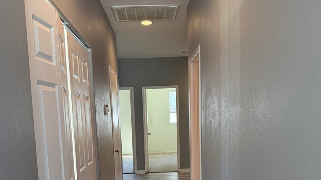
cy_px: 153
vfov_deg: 32.4
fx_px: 298
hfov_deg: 56.6
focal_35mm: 35
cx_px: 160
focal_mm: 6.76
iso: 250
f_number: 1.78
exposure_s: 1/120
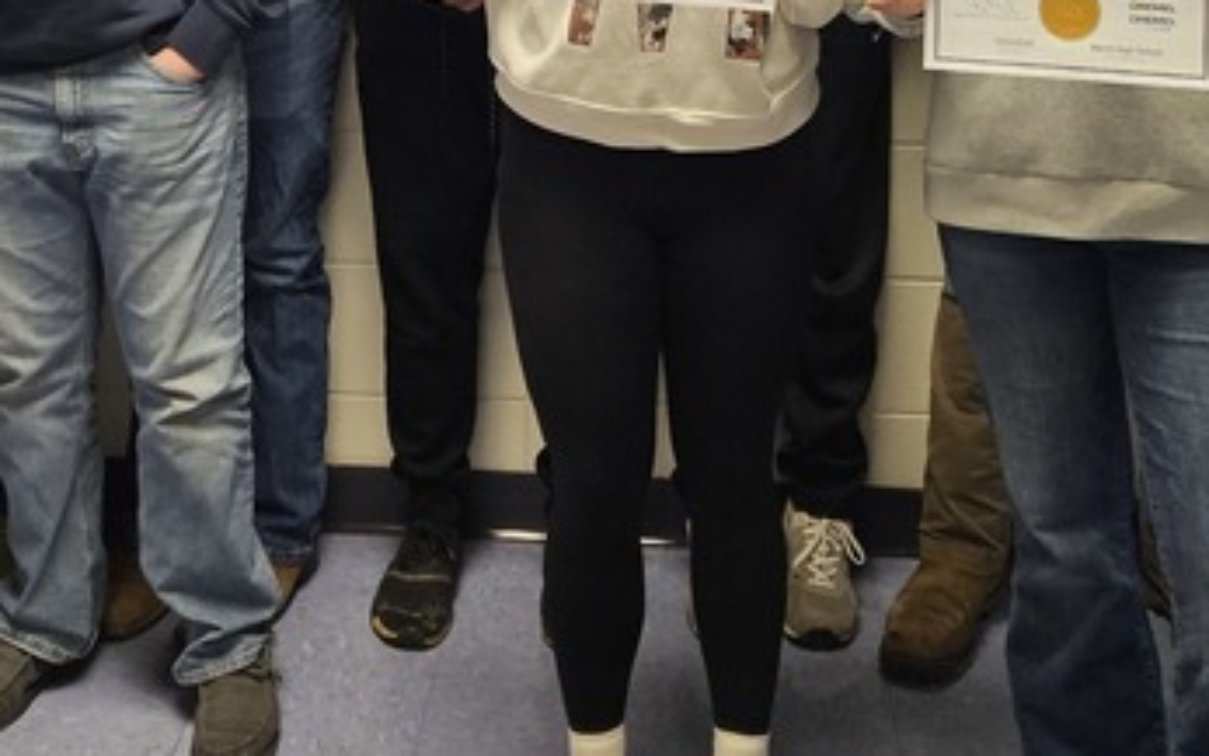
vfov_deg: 16.5
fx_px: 2373
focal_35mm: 72
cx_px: 540
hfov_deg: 28.6
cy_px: -373
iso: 200
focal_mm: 5.4
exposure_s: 1/120
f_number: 1.8
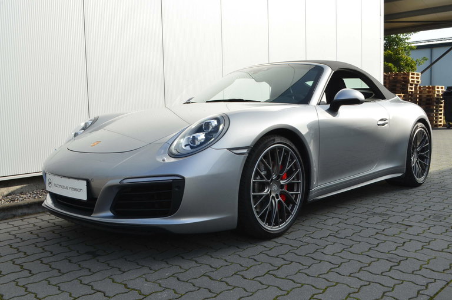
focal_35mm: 36
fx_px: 451
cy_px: 150
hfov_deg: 53.2
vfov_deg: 36.7
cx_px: 226
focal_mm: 24
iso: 200
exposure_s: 1/100
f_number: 11
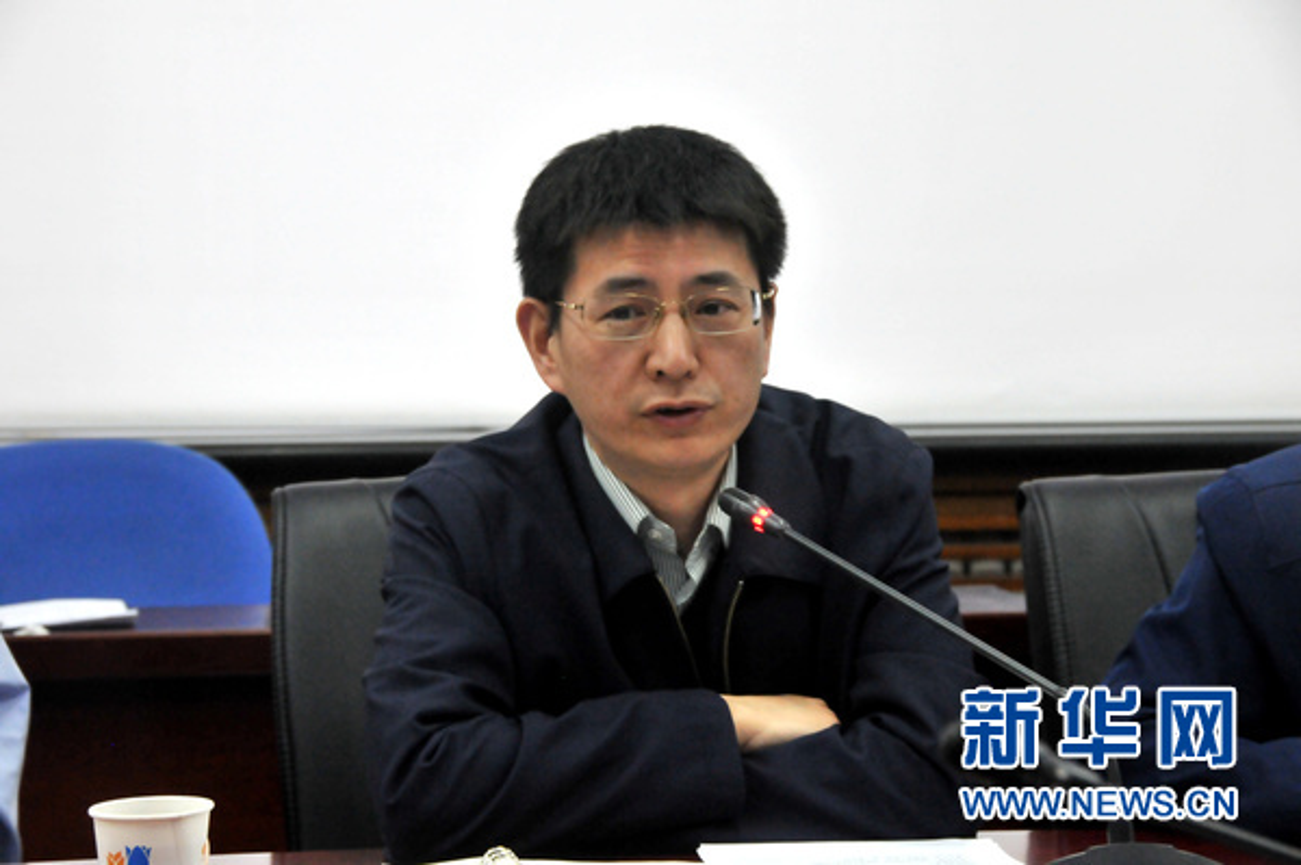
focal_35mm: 112
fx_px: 4062
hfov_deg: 18.2
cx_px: 650
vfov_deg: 12.2
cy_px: 432
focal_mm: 75
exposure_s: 1/50
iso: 1600
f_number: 8
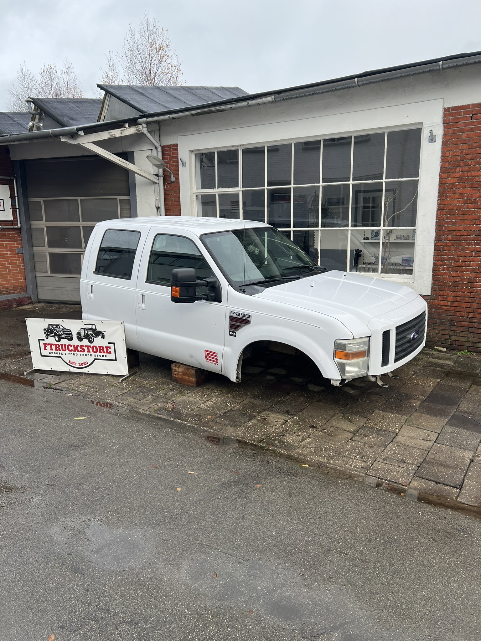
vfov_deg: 67.3
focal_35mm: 26
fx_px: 482
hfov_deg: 53.1
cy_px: 320
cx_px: 240
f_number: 1.5
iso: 50
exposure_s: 1/991
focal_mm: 5.7
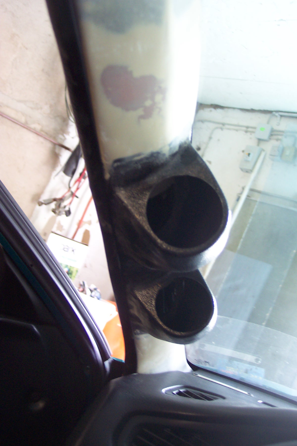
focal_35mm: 38
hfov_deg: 35.1
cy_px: 223
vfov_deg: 50.7
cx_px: 148
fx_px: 470
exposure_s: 1/10
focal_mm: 8
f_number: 2.8
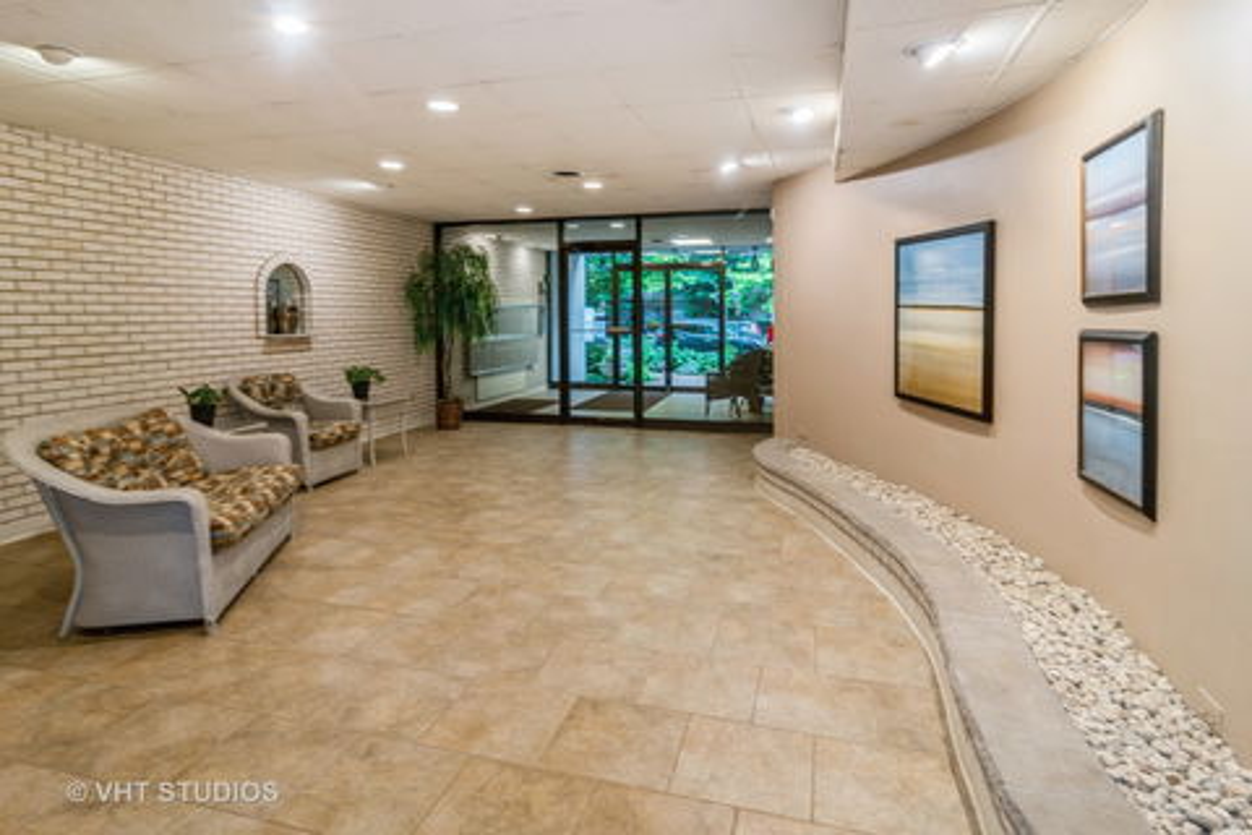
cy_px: 418
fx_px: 626
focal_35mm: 18
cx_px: 626
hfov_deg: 90.0
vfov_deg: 67.4
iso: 200
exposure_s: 1/2
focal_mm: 12
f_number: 8
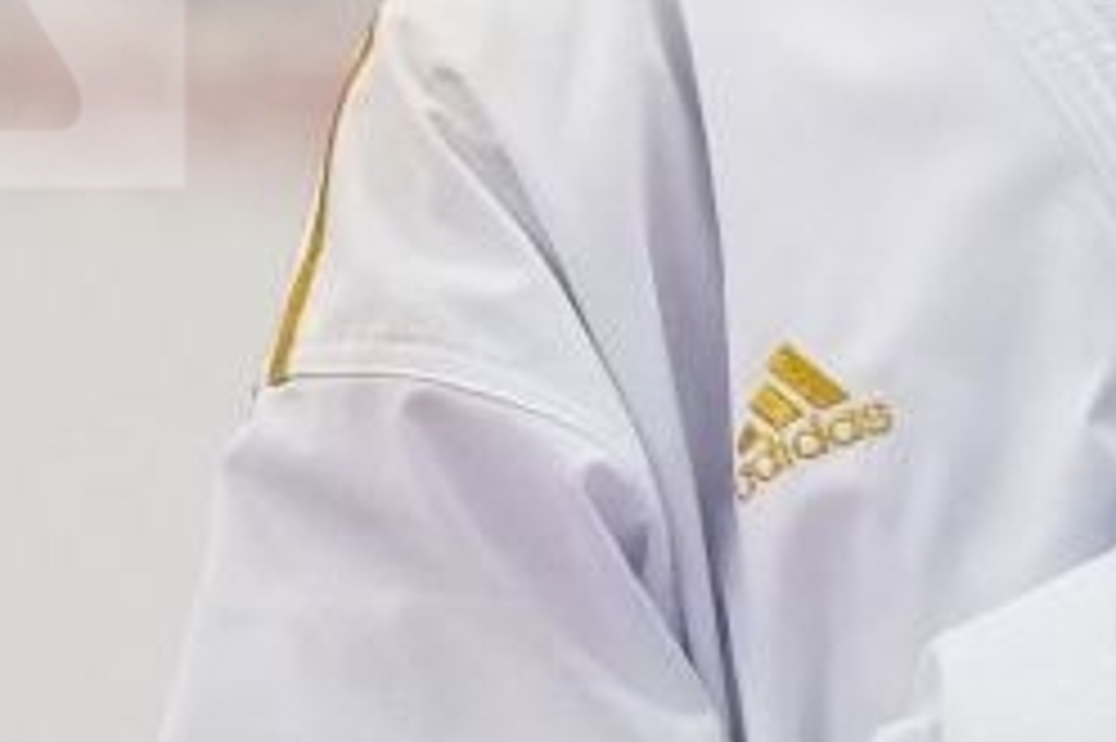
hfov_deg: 0.9
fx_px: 67533
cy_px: -220
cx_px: 1292
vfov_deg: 0.6
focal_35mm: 2180
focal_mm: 200
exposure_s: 1/1000
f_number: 2.8
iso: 3200
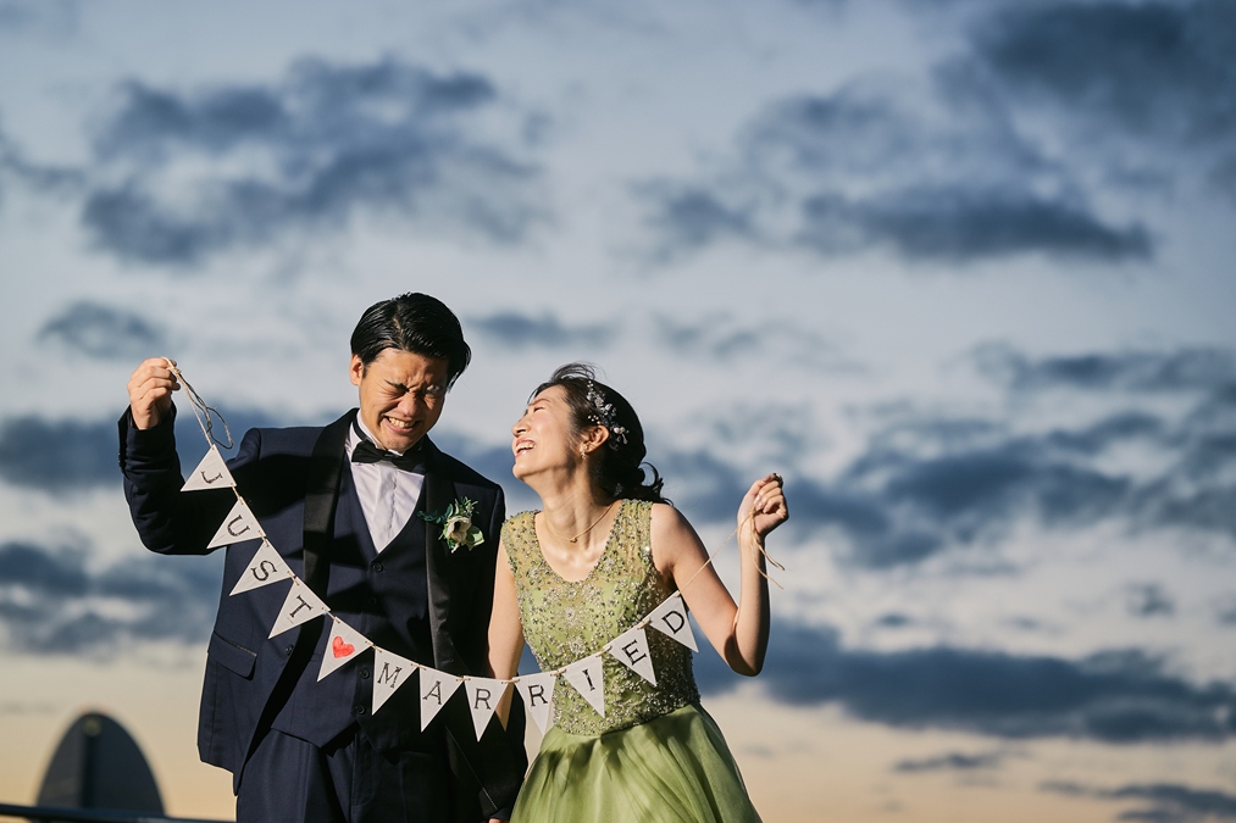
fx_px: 2952
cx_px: 613
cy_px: 407
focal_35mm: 86
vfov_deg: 15.9
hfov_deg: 23.6
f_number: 2.8
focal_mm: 85
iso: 80
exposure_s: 1/200
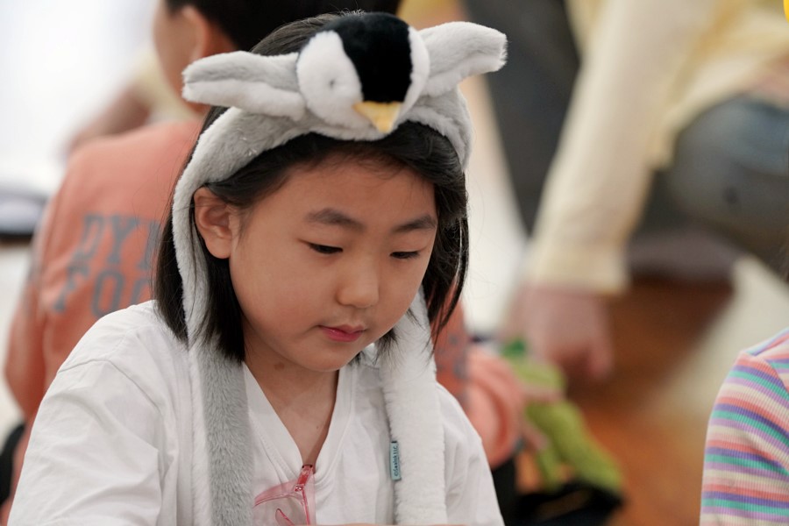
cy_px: 263
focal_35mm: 200
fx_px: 4383
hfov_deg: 10.3
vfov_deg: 6.9
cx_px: 394
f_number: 4
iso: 2000
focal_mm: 200
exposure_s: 1/250
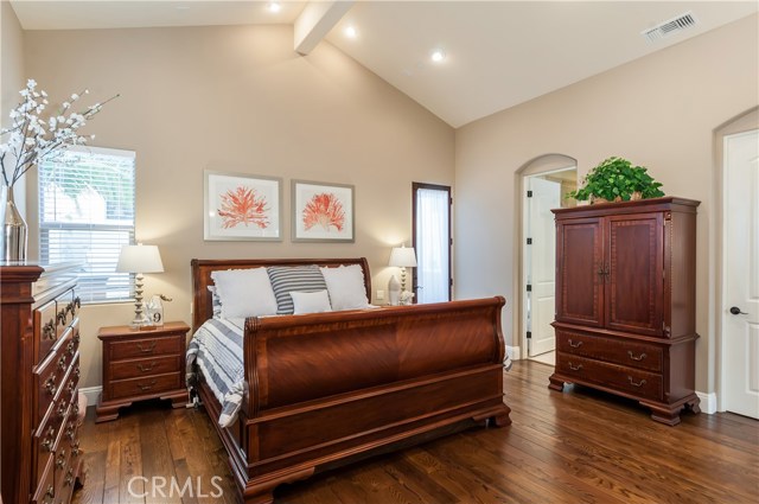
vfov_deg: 67.2
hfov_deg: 90.1
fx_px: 379
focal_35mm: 18
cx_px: 380
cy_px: 252
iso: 200
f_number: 13
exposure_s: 1/1.67
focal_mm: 12
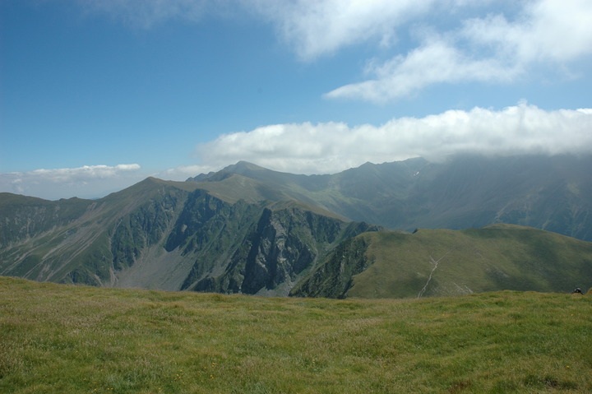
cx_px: 296
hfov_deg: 67.4
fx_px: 444
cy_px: 197
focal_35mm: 27
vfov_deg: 47.9
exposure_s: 1/400
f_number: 10
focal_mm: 18
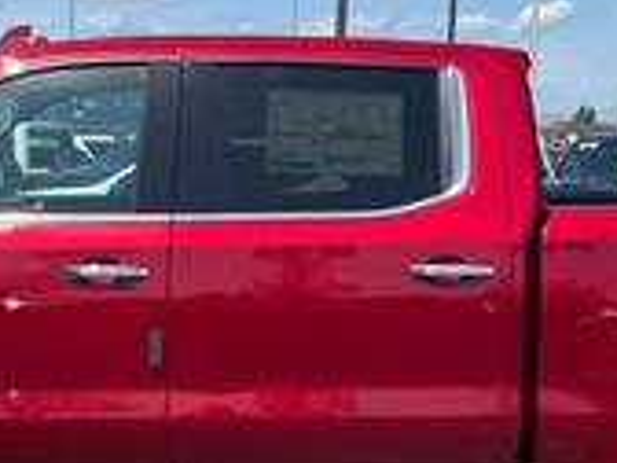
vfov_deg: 18.7
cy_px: 360
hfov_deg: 25.0
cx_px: 268
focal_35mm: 78
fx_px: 1390
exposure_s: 1/940
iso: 32
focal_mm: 4.2
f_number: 1.6
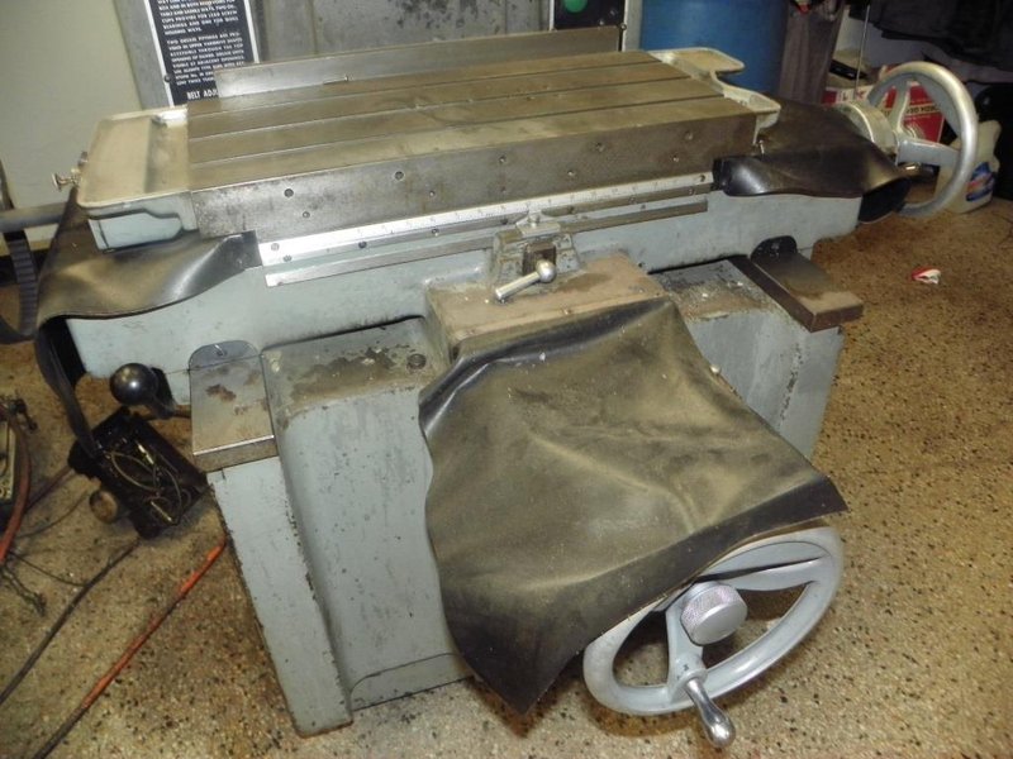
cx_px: 506
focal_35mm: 26
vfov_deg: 53.1
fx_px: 761
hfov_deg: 67.3
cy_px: 380
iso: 200
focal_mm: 4.6
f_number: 2.8
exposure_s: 1/30
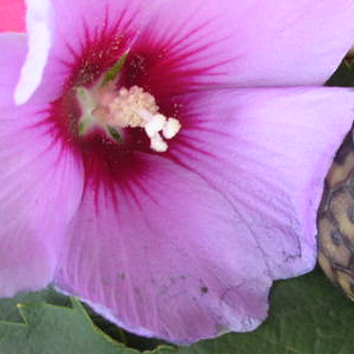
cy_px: 190
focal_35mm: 73
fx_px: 845
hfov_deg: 23.0
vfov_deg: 23.7
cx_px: 324
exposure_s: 1/41.1
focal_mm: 5.8
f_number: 2.8
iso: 100
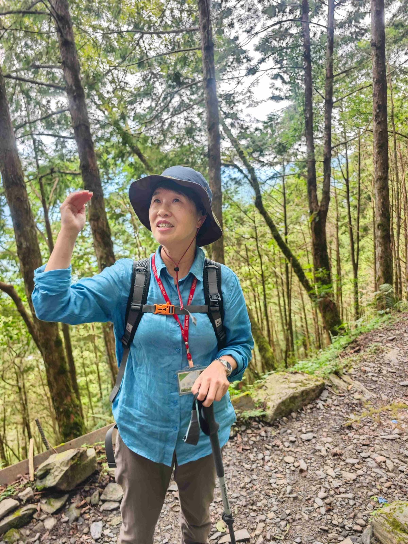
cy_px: 272
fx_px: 361
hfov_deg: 58.9
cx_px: 204
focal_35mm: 23
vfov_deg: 73.9
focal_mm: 8.72
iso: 500
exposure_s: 1/60.1
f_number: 2
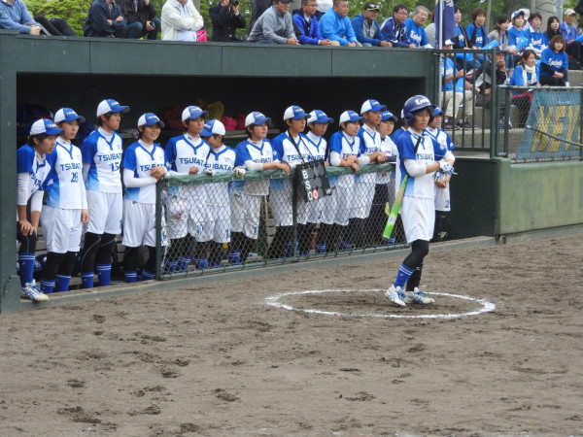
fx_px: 1937
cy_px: 218
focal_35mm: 115
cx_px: 292
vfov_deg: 12.9
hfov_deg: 17.1
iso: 100
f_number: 5
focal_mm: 20.6
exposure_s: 1/200
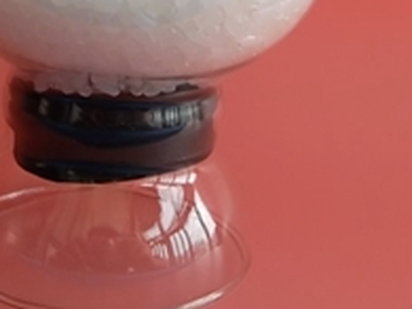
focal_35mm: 83
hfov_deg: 23.3
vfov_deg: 16.6
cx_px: 106
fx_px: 987
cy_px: -116
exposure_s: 1/125
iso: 80
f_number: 3.5
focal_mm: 4.9
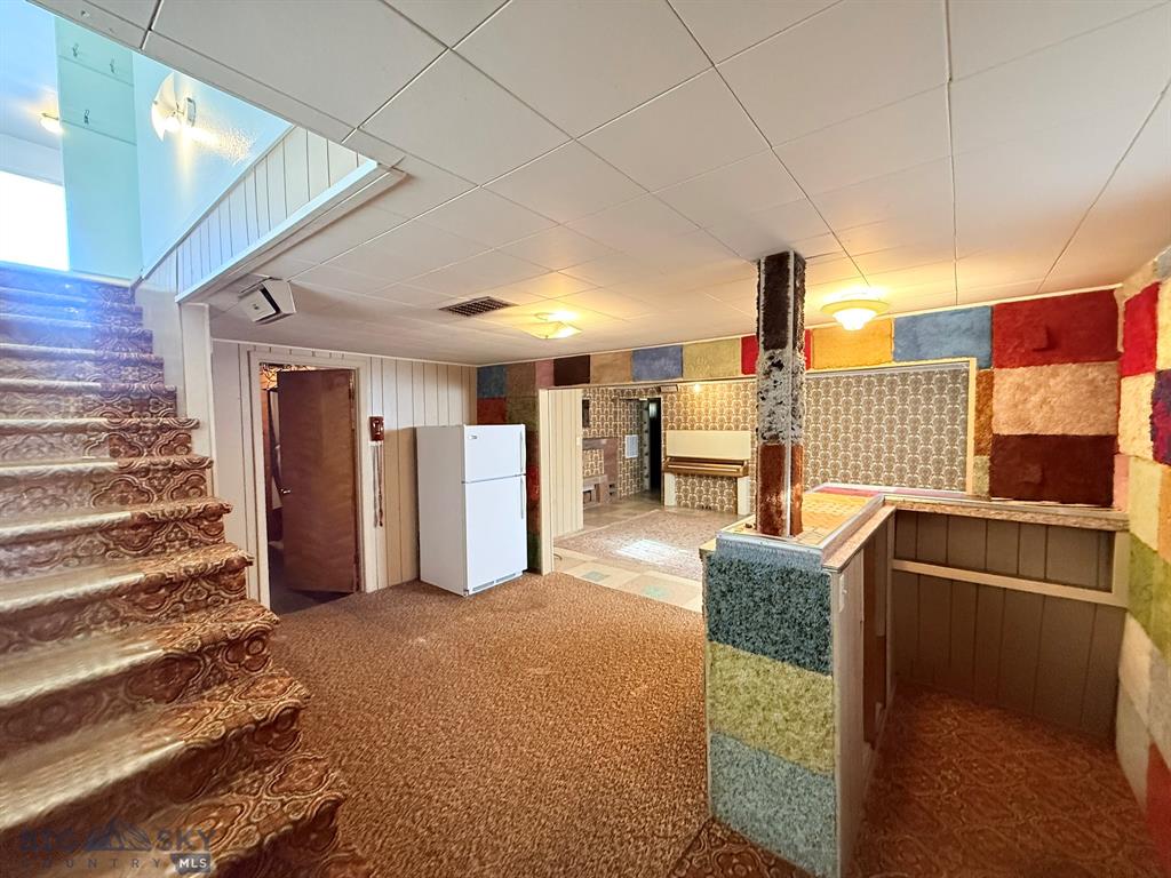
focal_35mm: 14
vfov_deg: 85.7
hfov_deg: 102.1
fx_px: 474
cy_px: 439
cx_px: 586
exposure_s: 1/60
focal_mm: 2.22
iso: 640
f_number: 2.2
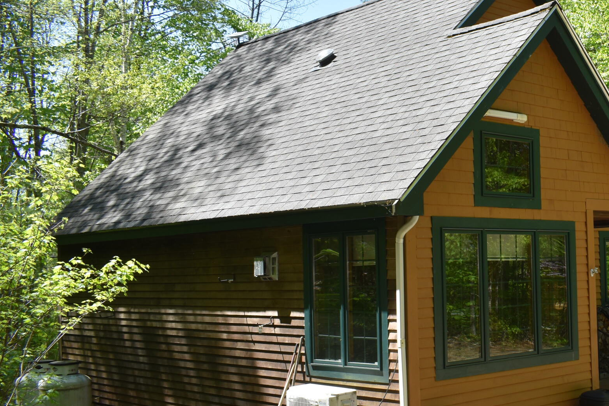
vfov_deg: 26.0
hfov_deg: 35.2
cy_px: 219
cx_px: 586
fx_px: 879
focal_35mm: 52
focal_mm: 18
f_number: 6.3
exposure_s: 1/200
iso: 100
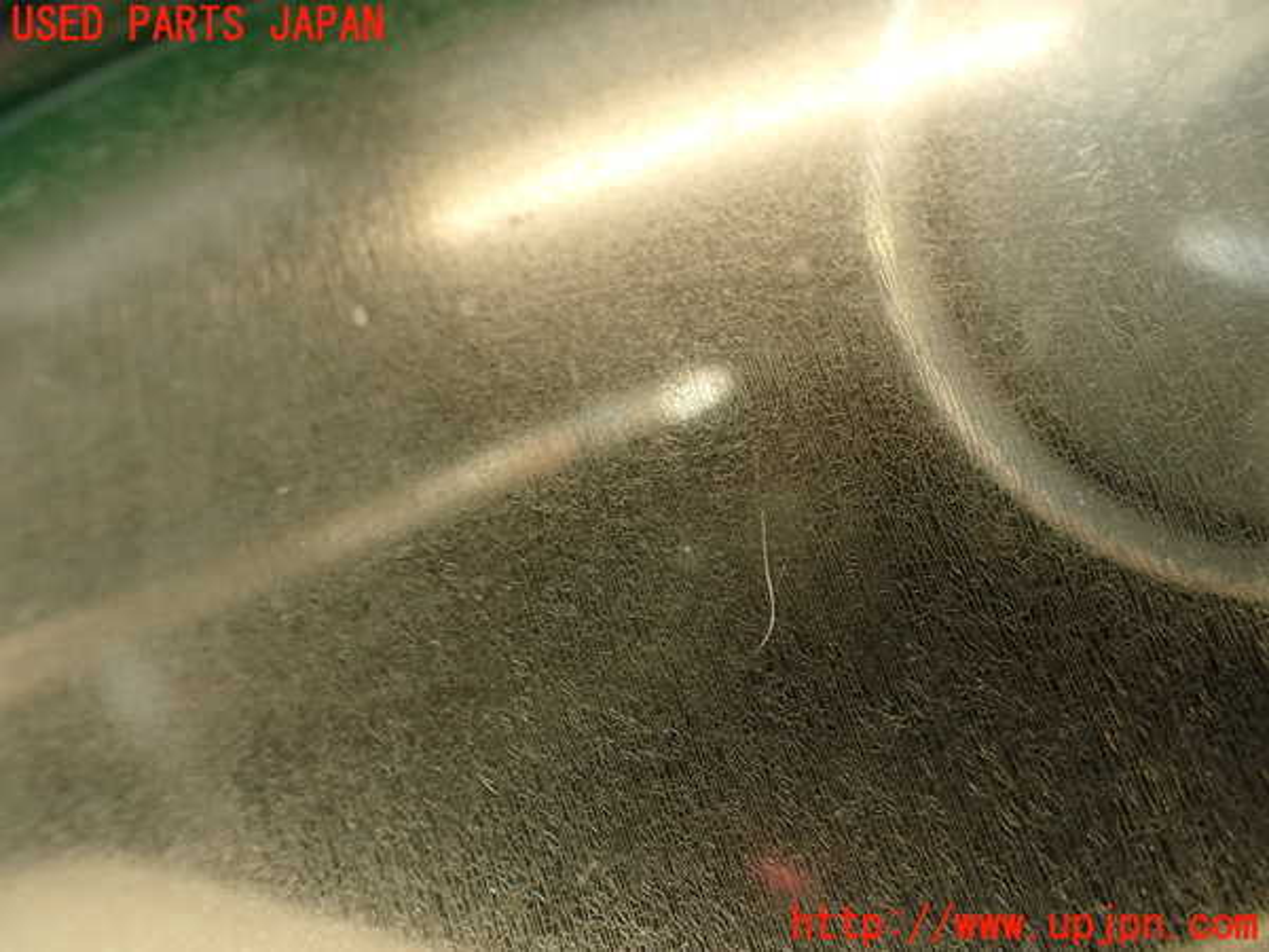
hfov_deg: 56.8
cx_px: 634
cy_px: 476
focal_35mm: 32
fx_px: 1173
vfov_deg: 44.2
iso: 200
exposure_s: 1/50
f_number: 2.4
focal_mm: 5.79
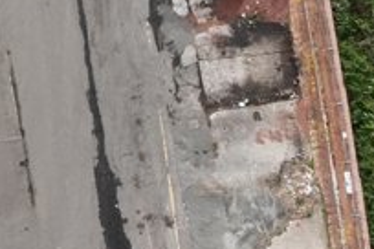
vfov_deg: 9.3
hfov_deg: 12.2
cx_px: -403
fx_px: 1527
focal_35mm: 147
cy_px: 250
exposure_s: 1/1600
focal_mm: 12.29
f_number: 2.8
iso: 100
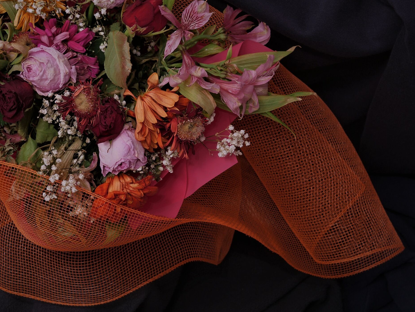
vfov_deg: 12.8
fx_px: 1391
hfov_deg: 16.9
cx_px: 152
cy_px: 121
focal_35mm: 116
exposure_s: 4
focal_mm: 45
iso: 100
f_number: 7.1
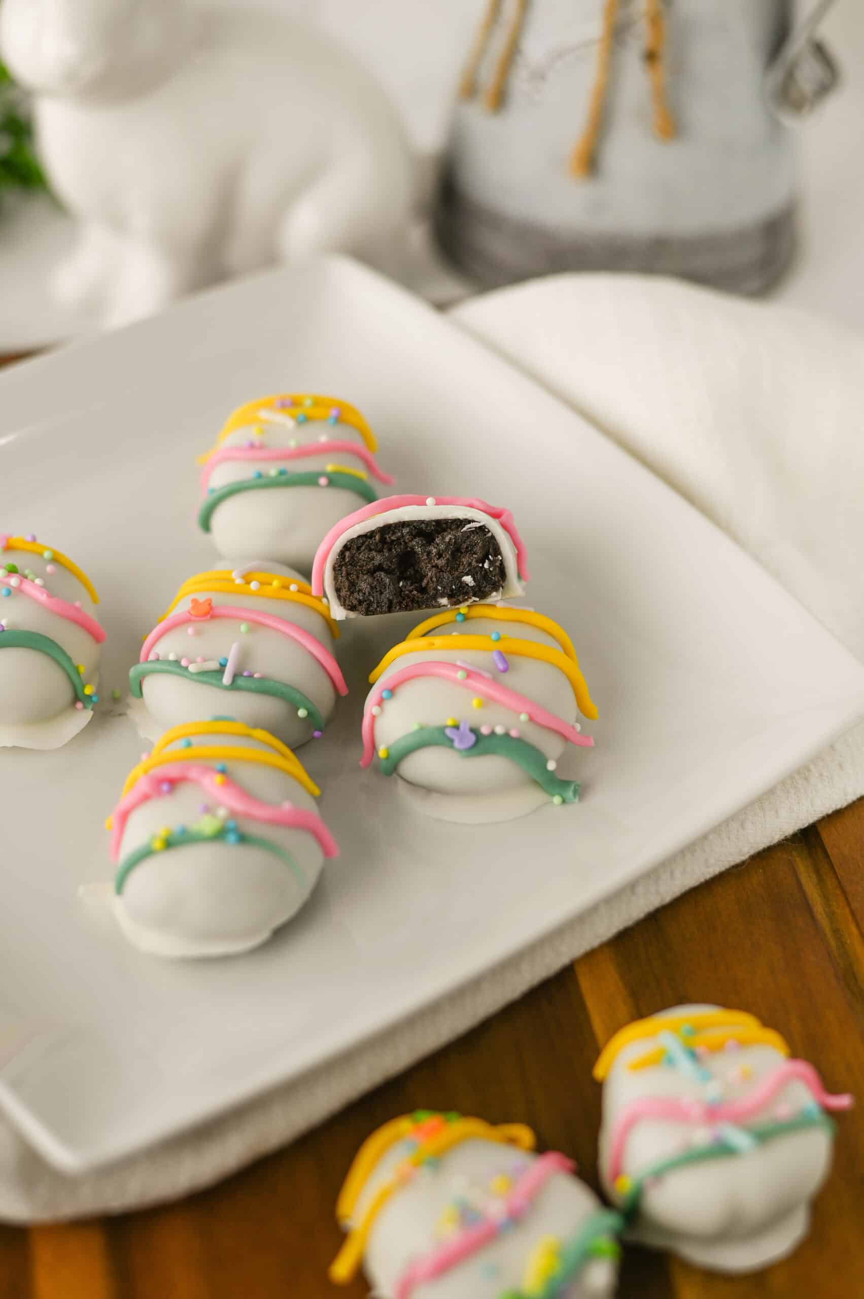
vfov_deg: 39.6
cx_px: 432
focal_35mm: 50
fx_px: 1803
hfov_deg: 27.0
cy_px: 650
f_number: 3.2
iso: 160
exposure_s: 1/250
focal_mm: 50
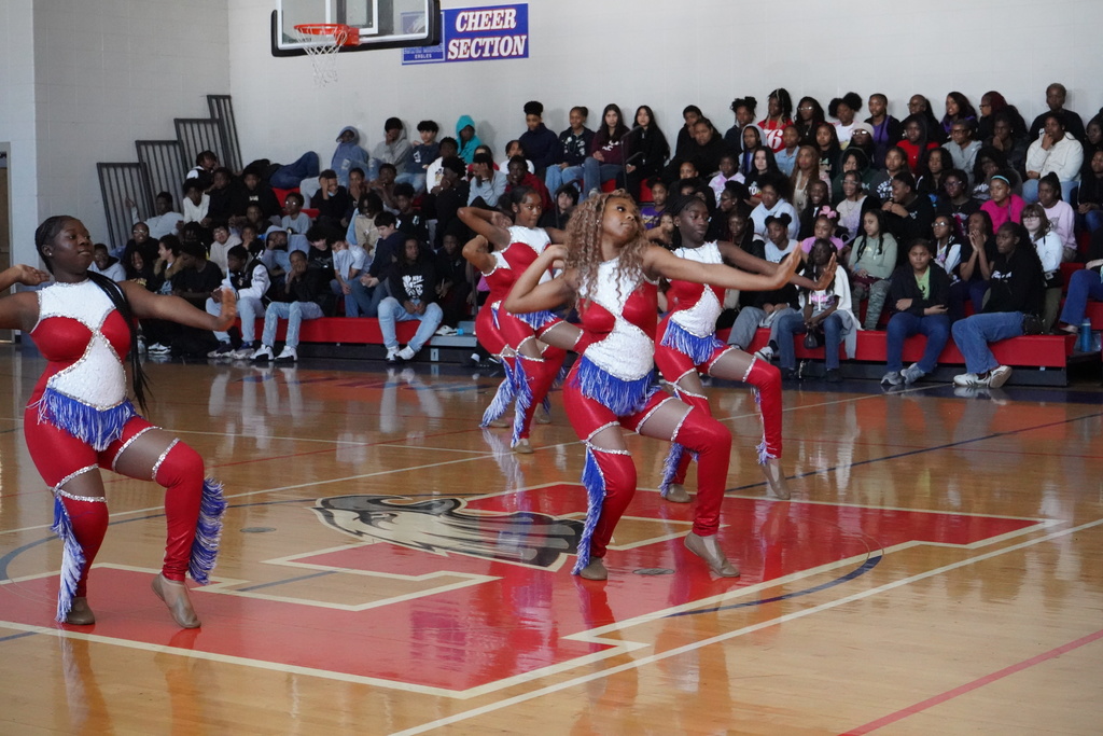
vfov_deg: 19.5
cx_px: 552
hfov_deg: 28.8
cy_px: 368
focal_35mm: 70
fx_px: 2145
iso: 20000
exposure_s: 1/125
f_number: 9
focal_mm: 70
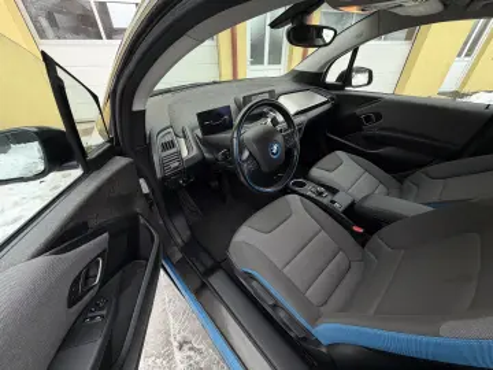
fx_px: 199
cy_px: 185
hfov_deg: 102.1
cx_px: 246
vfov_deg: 85.7
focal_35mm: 14
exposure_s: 1/121
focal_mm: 2.22
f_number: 2.2
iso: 160
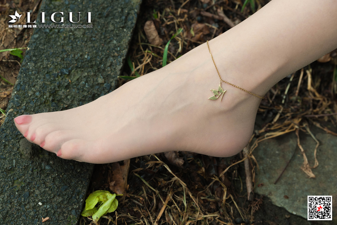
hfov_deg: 17.1
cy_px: 112
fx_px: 1123
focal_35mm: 120
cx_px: 168
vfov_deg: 11.4
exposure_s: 1/100
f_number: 8
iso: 640
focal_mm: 120
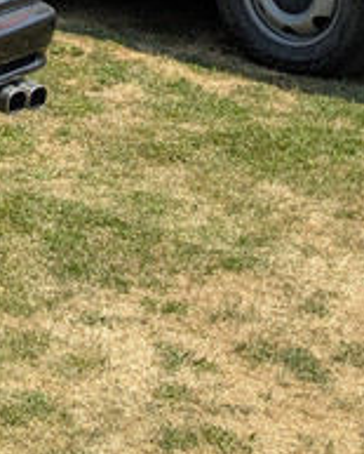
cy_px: -160
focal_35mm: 129
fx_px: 1733
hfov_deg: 11.7
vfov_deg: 14.2
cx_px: -114
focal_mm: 6.81
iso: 49
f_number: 1.85
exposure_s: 1/1770
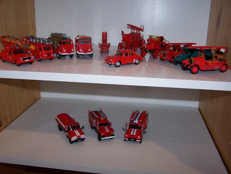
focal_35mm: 38
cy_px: 87
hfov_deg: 49.0
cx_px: 116
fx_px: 254
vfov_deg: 37.7
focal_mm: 6.3
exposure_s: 1/60
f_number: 2.8
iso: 140
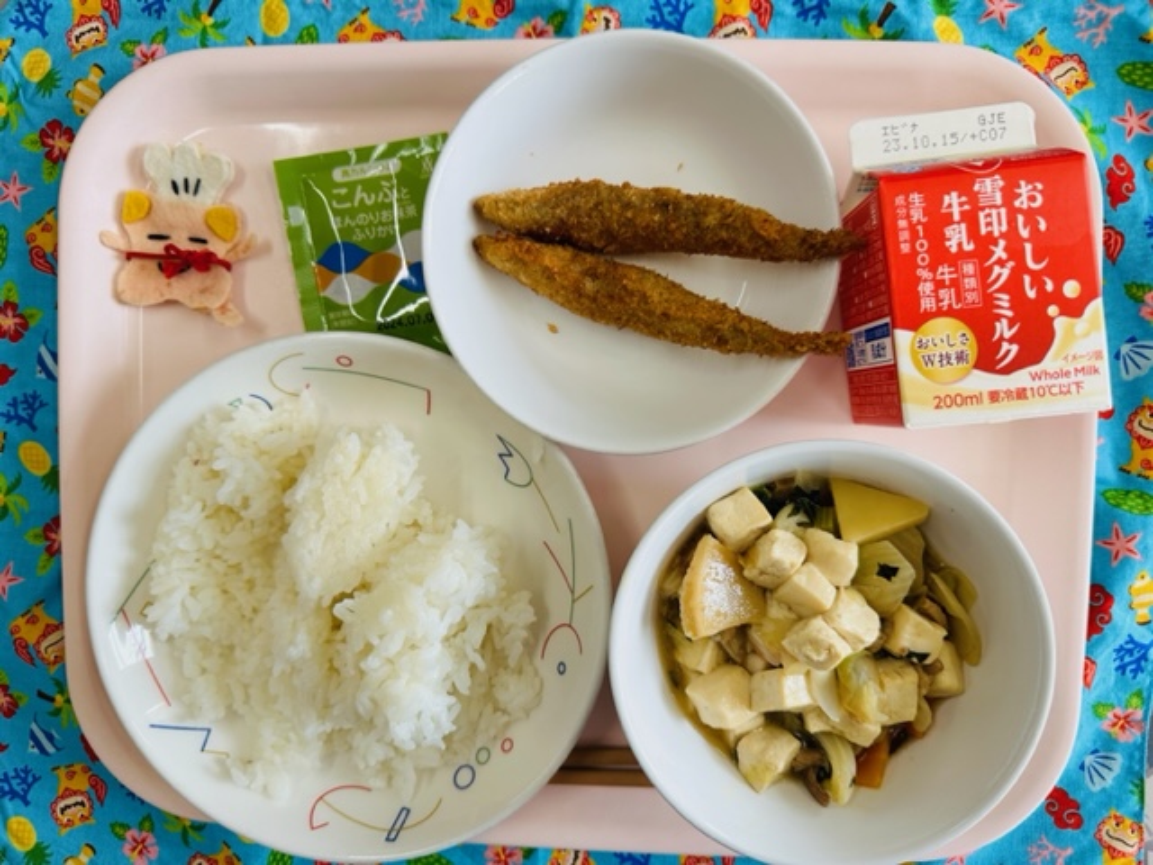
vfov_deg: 56.8
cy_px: 432
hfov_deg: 71.6
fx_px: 799
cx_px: 576
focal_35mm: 24
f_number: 1.78
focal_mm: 6.86
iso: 64
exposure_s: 1/191
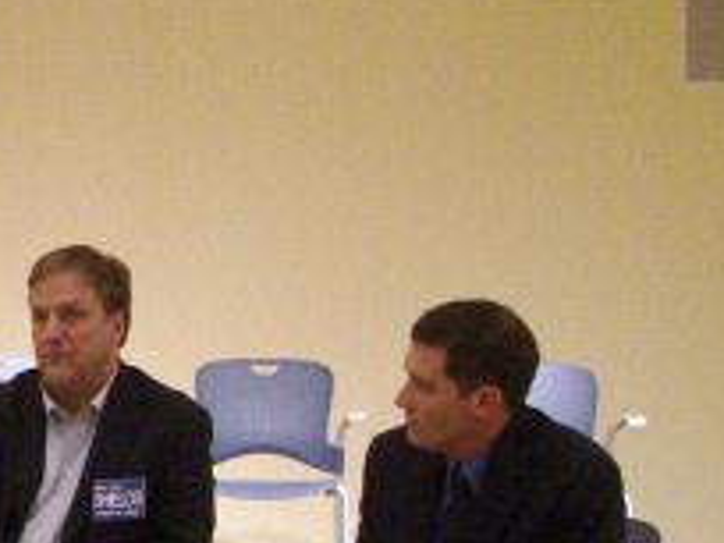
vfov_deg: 13.0
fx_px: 2363
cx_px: -319
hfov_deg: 16.1
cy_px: 433
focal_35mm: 113
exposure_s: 1/25
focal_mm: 6
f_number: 2.7
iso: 320
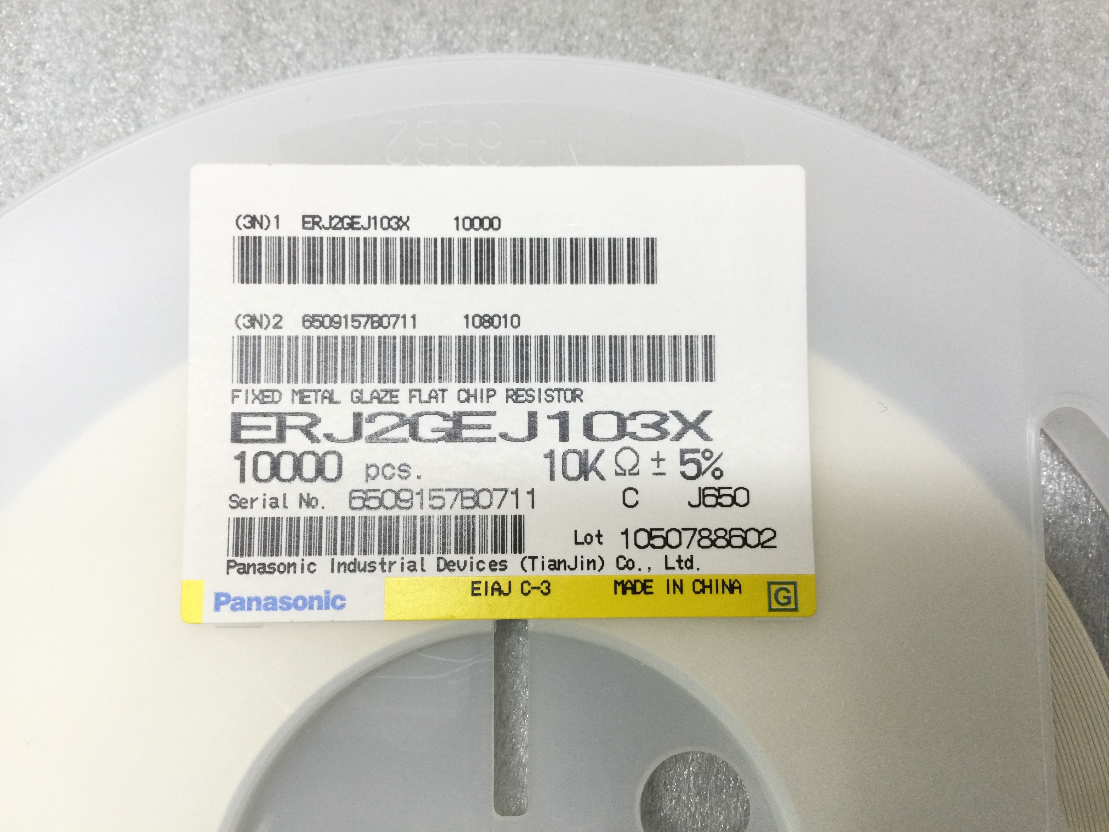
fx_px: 993
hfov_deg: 58.4
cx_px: 554
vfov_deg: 45.4
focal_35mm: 31
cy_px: 416
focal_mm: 3.3
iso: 32
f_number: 2.4
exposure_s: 1/40
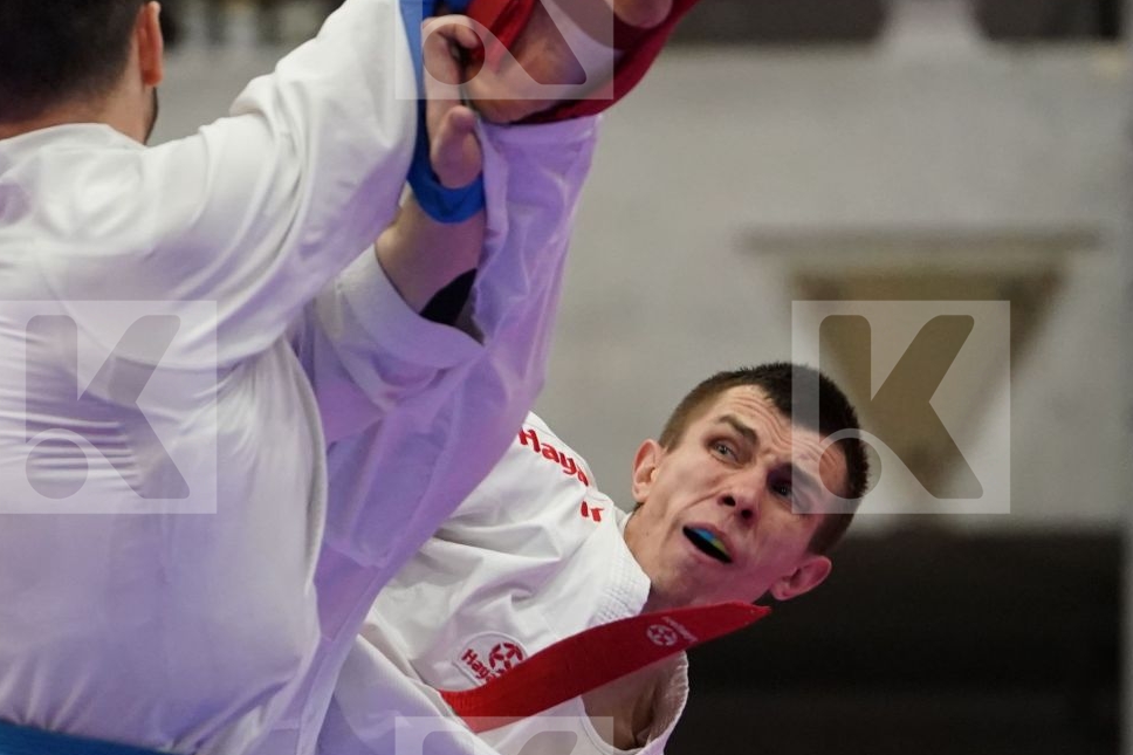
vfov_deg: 2.5
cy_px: 407
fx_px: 17557
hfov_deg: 3.7
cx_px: 504
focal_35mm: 558
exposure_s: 1/1000
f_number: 2.8
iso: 3200
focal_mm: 200
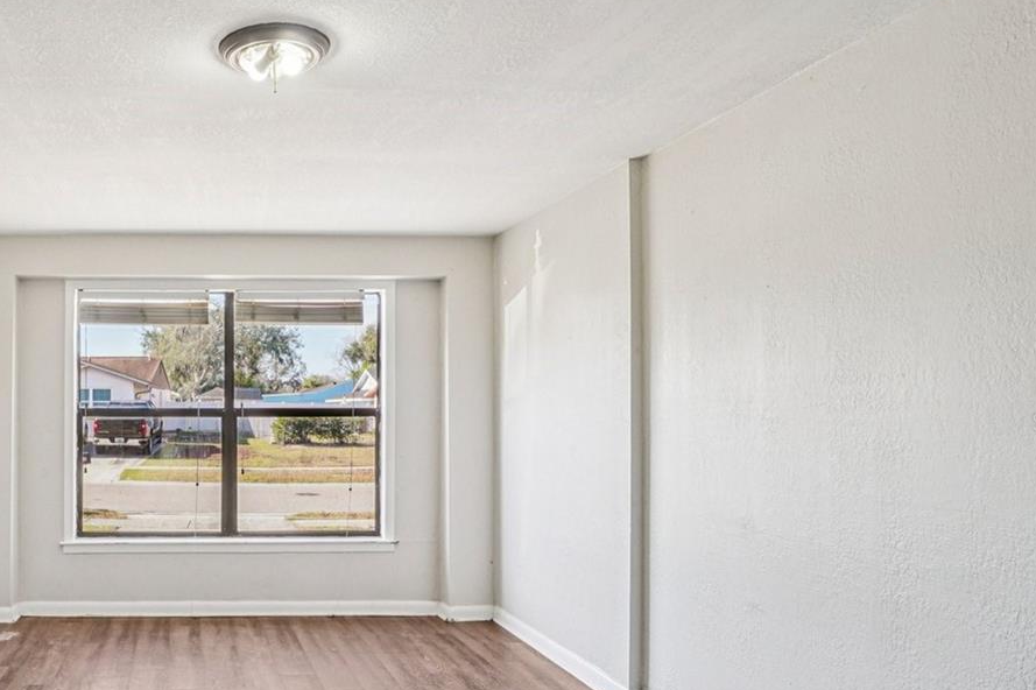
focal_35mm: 27
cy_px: 422
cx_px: 204
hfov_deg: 61.7
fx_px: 777
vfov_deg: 47.5
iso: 125
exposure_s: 1/30
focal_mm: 10
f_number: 8
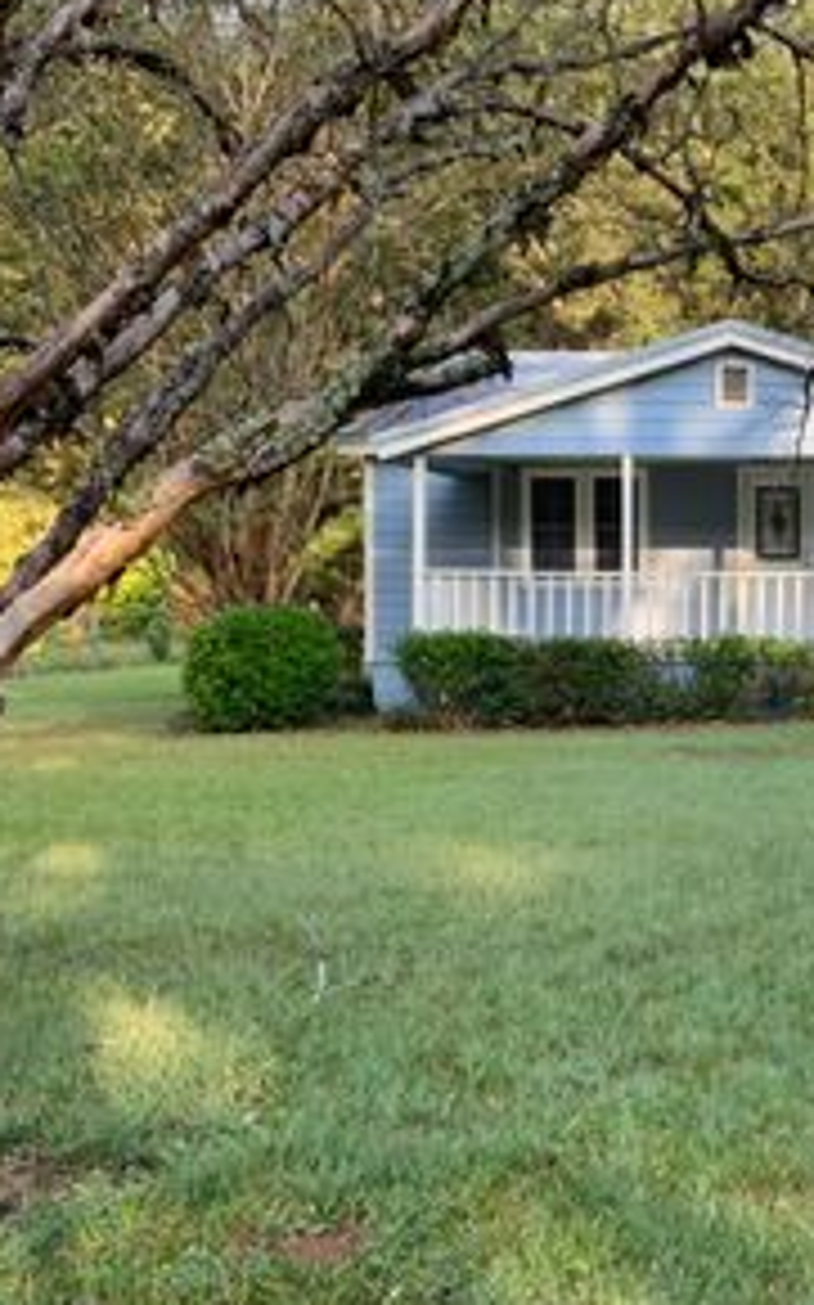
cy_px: 677
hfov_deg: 23.0
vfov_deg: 38.2
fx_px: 1883
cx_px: 886
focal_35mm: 53
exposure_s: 1/120
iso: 20
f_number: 1.8
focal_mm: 3
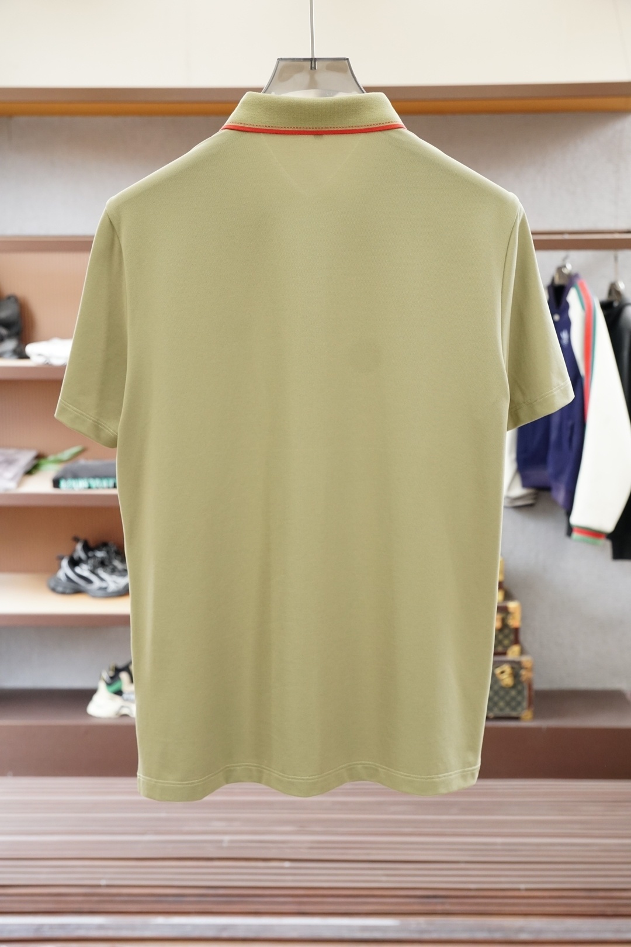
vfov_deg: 47.9
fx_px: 1065
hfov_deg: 33.0
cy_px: 474
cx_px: 316
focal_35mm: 40
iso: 800
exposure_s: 1/250
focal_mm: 27
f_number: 4
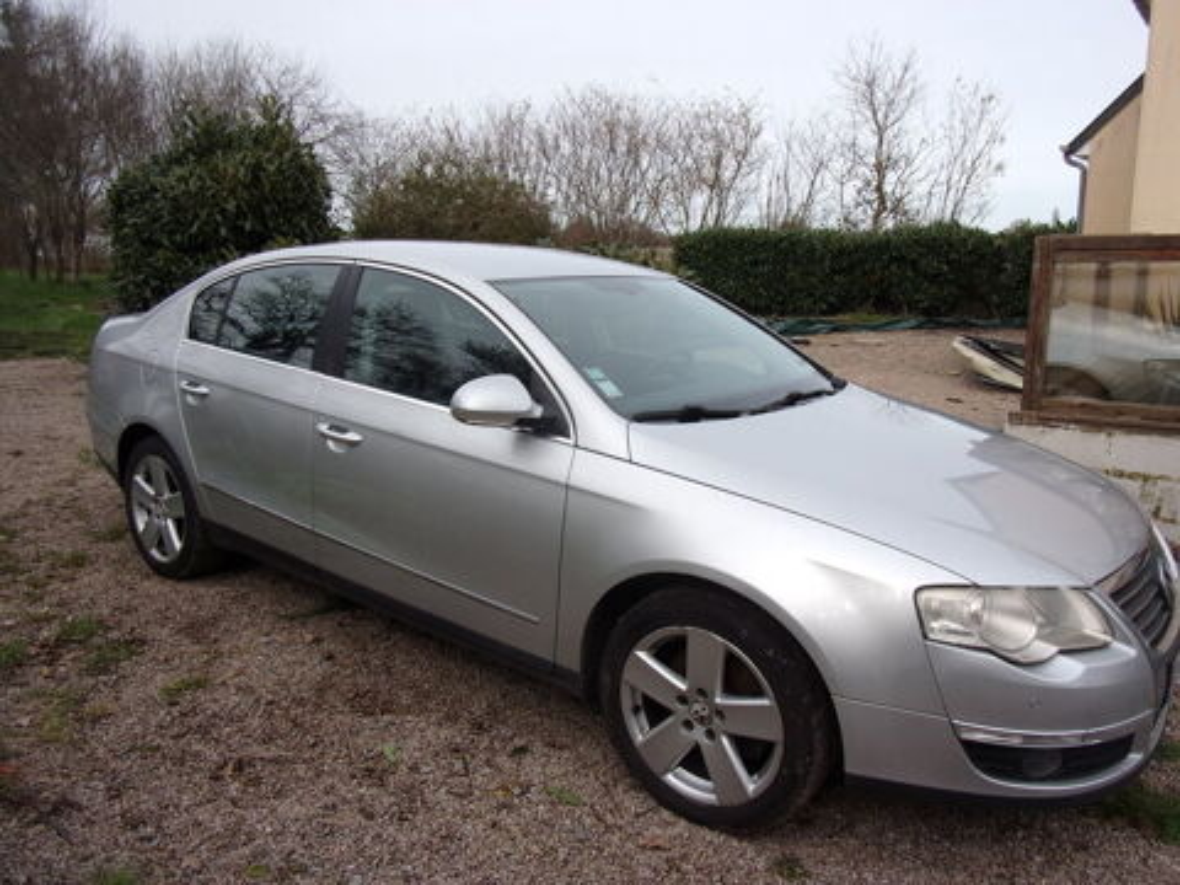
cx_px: 590
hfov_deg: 71.6
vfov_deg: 56.8
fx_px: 818
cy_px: 442
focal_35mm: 24
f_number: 3.3
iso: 80
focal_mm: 4.3
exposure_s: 1/450
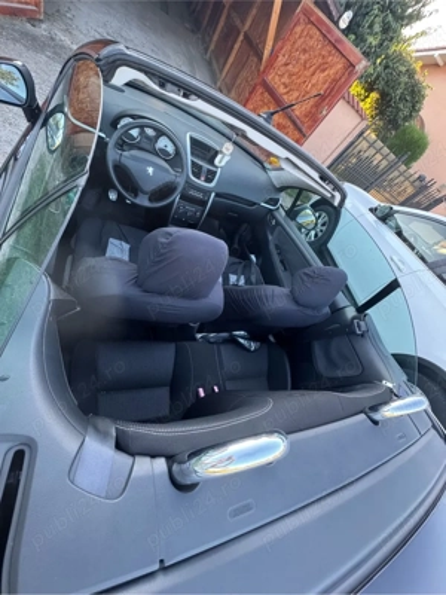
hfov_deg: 85.7
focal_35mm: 14
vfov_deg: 102.1
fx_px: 241
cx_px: 223
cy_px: 298
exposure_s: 1/99
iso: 320
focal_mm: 2.22
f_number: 2.2
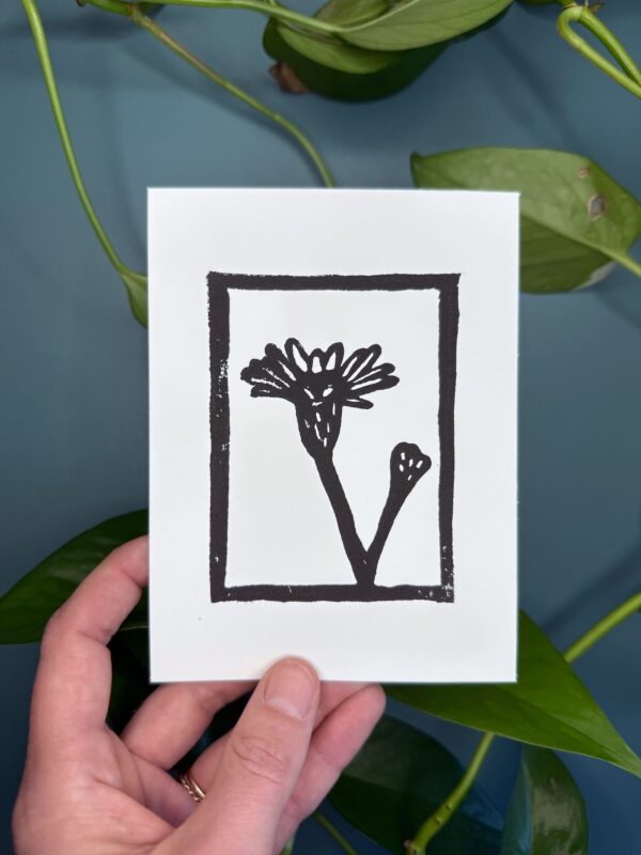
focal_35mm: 24
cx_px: 320
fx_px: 593
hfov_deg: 56.8
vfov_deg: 71.6
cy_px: 428
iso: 80
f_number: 1.78
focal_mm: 6.76
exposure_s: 1/504
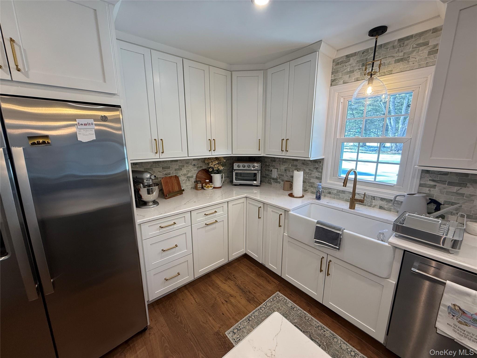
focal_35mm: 14
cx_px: 238
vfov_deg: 85.7
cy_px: 179
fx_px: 193
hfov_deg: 102.1
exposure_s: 1/120
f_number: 2.2
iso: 125
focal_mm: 2.22
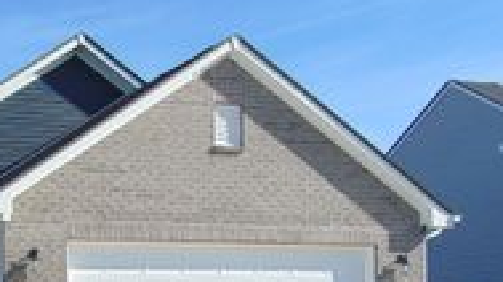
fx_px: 960
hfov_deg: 27.7
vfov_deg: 16.3
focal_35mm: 72
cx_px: 5
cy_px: 305
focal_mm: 4.5
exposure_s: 1/200
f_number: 7.7
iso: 80
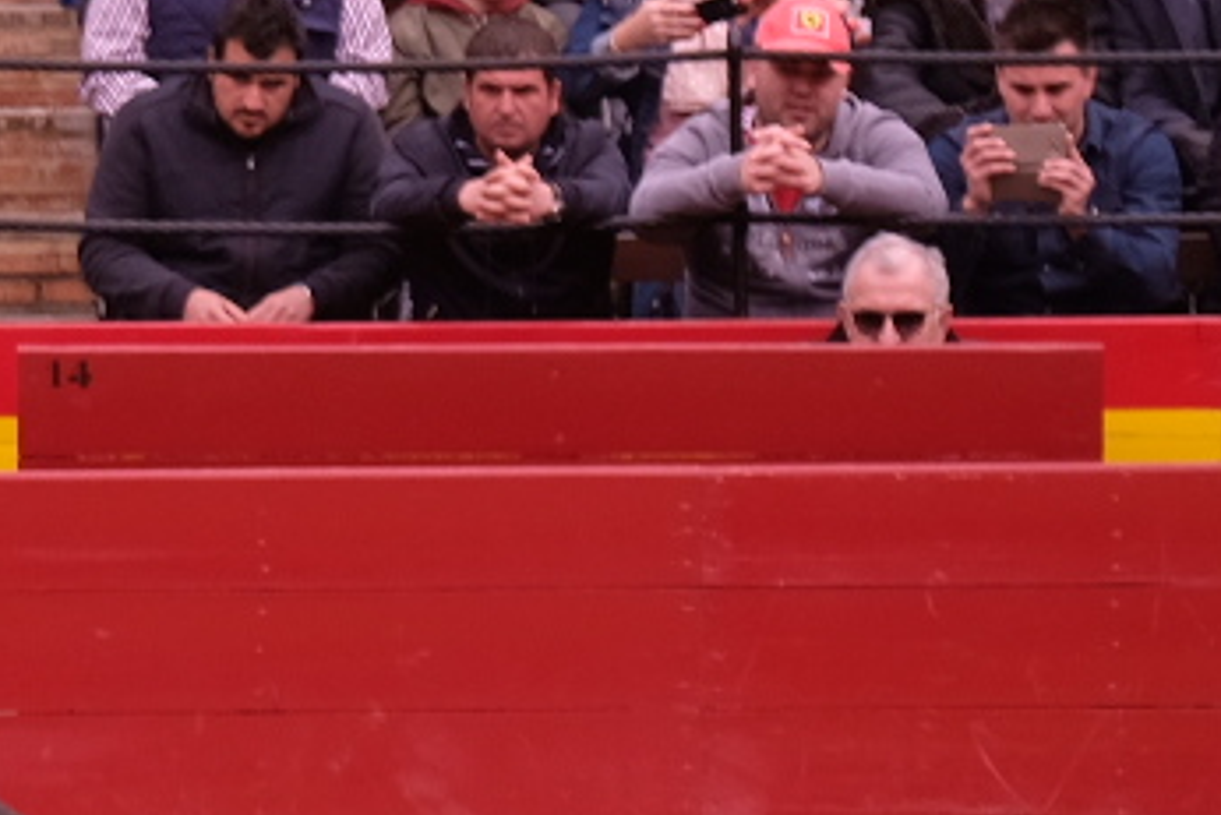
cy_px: 145
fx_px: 25583
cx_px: -1789
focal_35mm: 754
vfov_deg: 1.8
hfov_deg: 2.7
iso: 250
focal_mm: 98.2
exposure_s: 1/800
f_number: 4
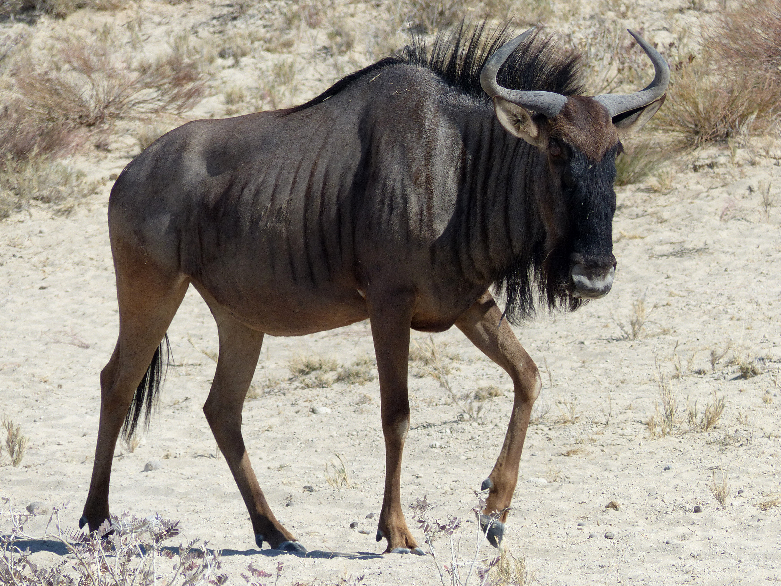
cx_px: 390
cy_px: 293
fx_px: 13537
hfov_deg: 3.3
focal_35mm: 600
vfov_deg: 2.5
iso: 100
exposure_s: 1/1300
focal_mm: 108
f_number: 4
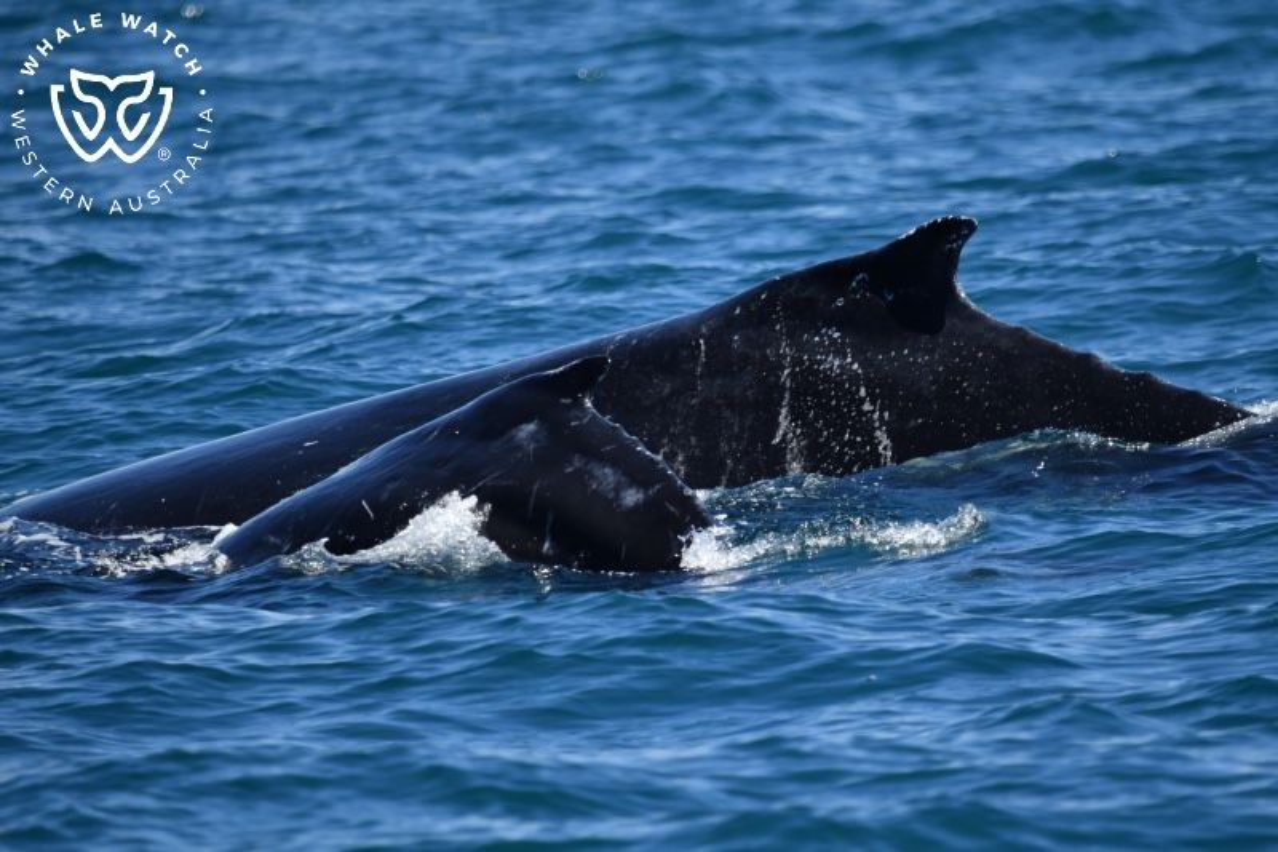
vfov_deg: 2.3
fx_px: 21294
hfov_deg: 3.4
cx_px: 639
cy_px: 426
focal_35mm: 600
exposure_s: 1/8000
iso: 1400
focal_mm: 600
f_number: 6.3
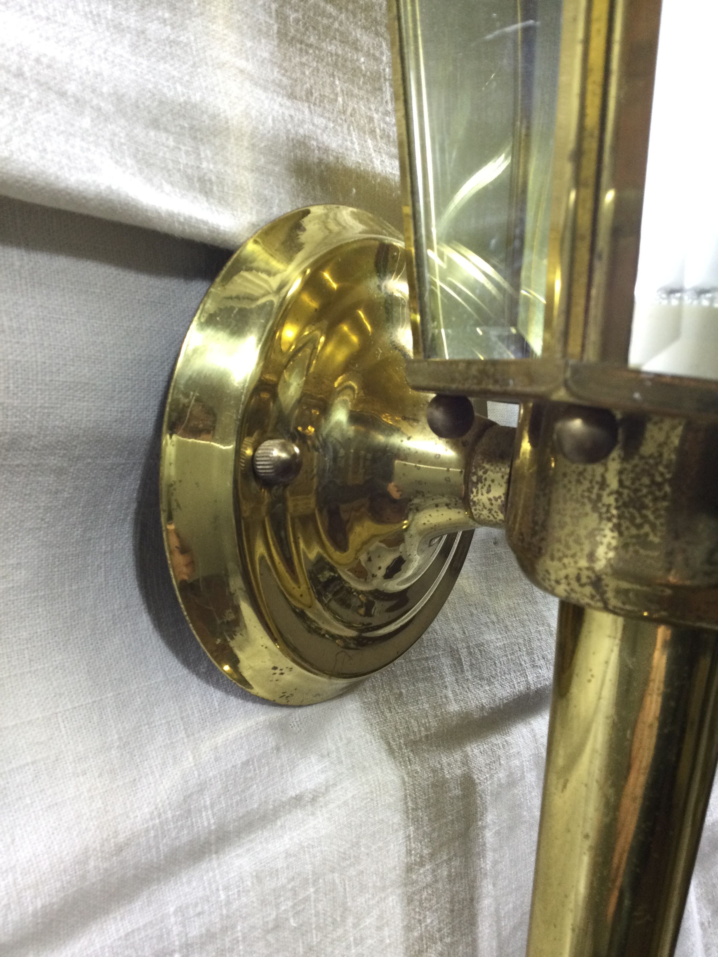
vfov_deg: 58.4
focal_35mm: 31
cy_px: 478
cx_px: 359
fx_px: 857
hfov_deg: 45.4
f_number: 2.4
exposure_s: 1/33
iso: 50
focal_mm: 3.3
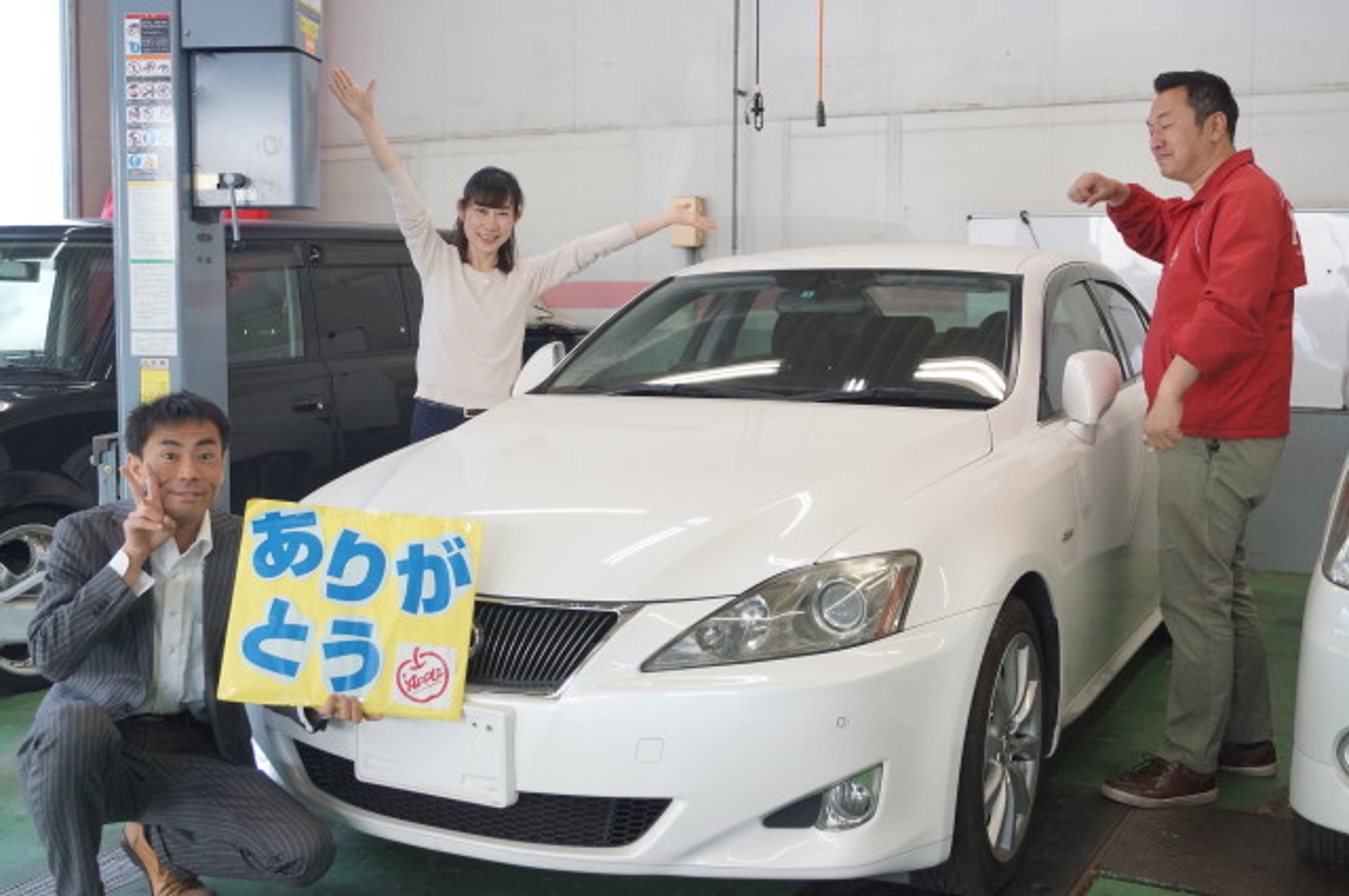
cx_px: 674
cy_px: 448
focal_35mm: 39
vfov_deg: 34.1
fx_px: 1460
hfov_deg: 49.6
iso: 800
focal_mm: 26
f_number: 4
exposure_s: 1/160
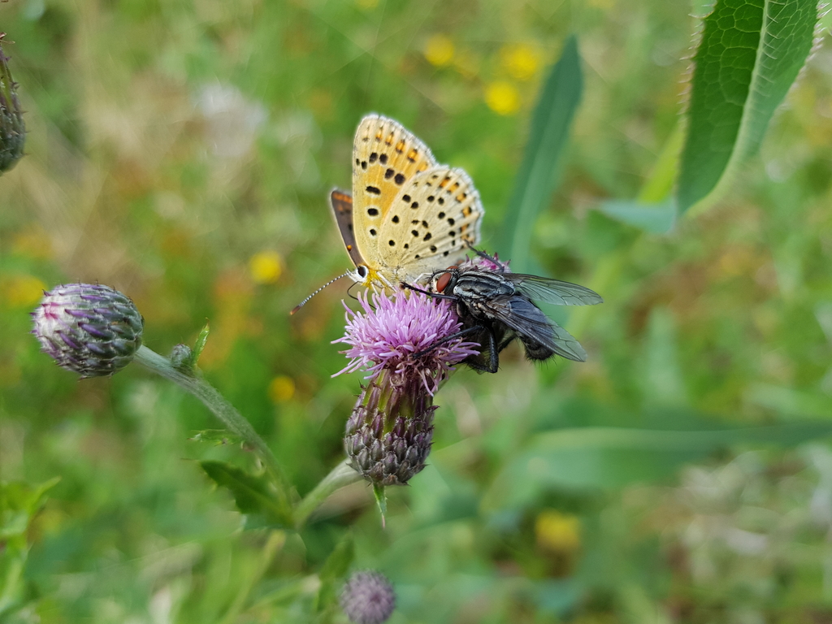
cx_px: 416
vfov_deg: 53.1
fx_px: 625
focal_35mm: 26
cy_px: 312
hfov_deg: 67.3
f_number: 1.7
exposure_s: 1/365
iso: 40
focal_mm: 4.2
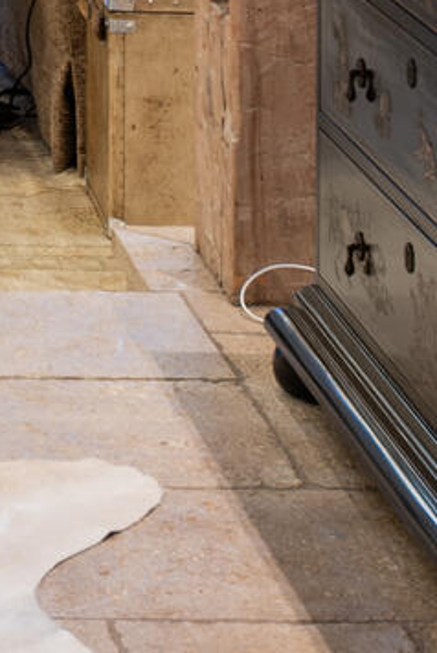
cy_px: -455
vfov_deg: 11.0
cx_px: -501
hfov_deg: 7.4
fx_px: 3216
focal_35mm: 177
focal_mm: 35
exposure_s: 3
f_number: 6.3
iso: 100
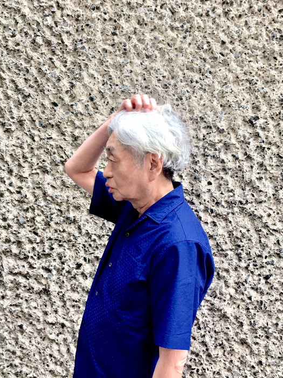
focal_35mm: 33
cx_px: 144
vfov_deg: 55.3
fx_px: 360
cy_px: 206
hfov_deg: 42.9
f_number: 2.2
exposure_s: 1/33
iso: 40
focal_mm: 4.15
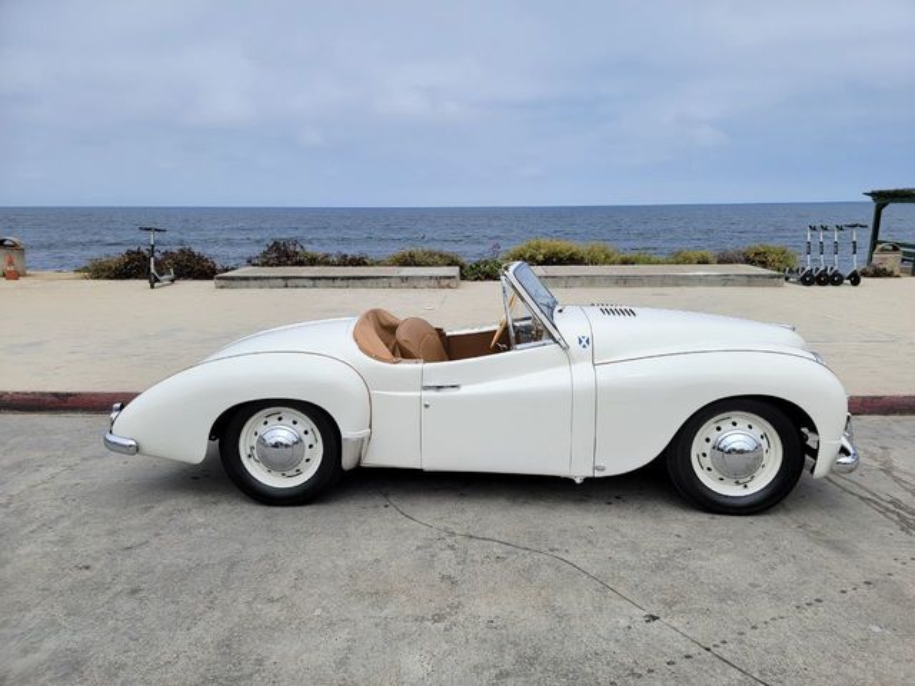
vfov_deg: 56.8
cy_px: 343
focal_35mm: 24
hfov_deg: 71.6
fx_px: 634
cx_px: 458
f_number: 1.8
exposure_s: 1/1546
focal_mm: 6.7
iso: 16
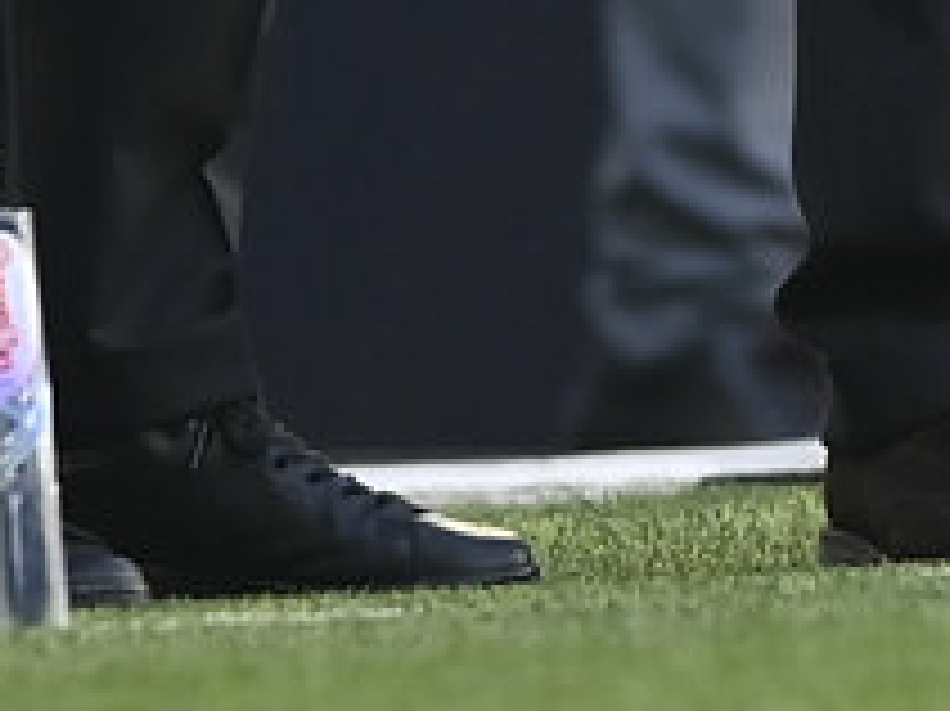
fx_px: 70134
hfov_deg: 0.8
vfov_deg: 0.6
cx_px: 815
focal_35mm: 2557
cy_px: -1357
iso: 640
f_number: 5
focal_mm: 400
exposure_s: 1/640
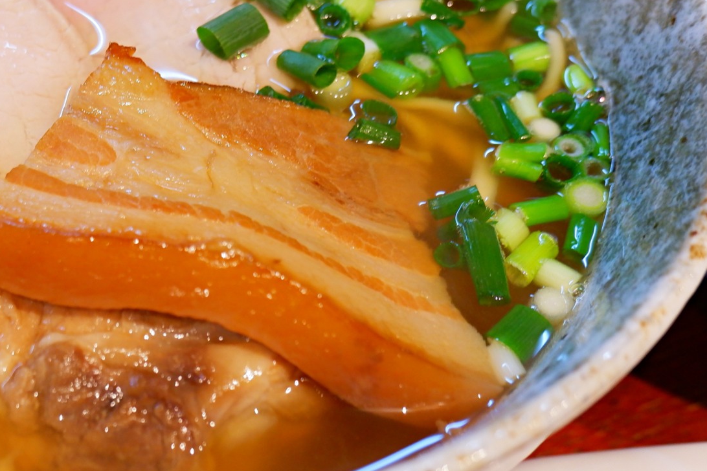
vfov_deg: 20.0
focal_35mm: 68
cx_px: 128
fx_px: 1335
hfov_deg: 28.9
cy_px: 167
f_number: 4
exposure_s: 1/42
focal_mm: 19.7
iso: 500
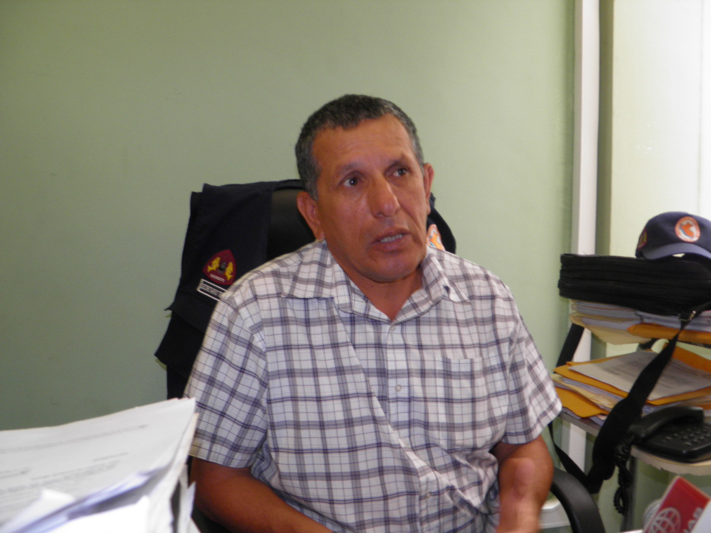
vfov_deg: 46.8
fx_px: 616
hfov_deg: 60.0
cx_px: 356
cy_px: 266
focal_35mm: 30
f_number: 3
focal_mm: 5.5
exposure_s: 1/40
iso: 100
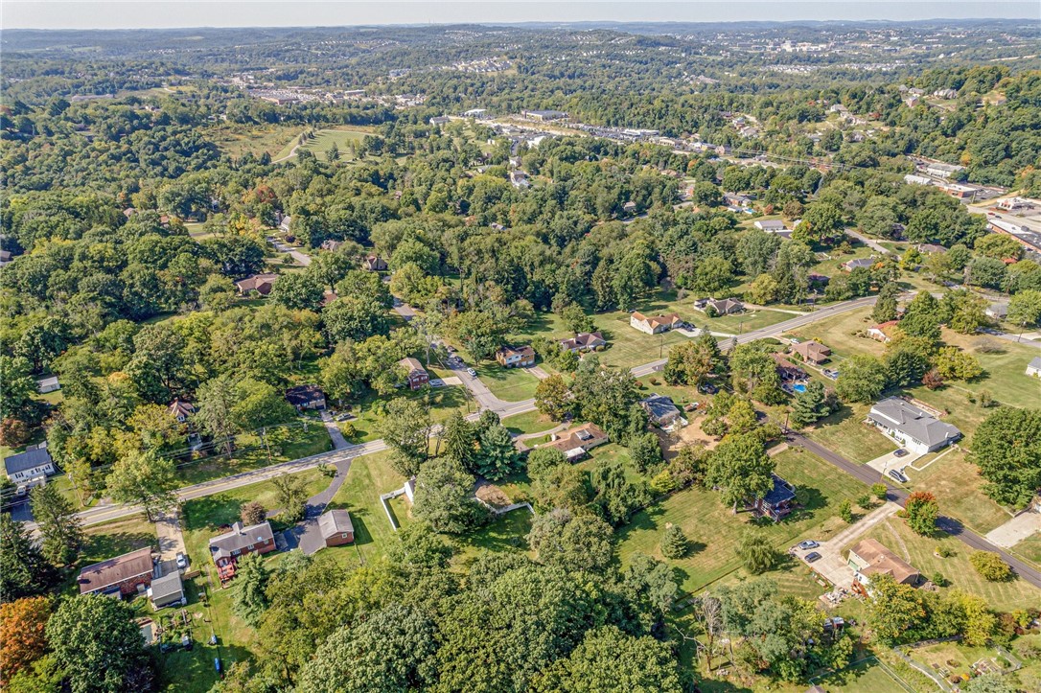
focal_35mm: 22
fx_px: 636
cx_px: 520
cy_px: 346
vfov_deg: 57.2
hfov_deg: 78.6
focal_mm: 8.38
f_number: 2.8
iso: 100
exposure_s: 1/1000
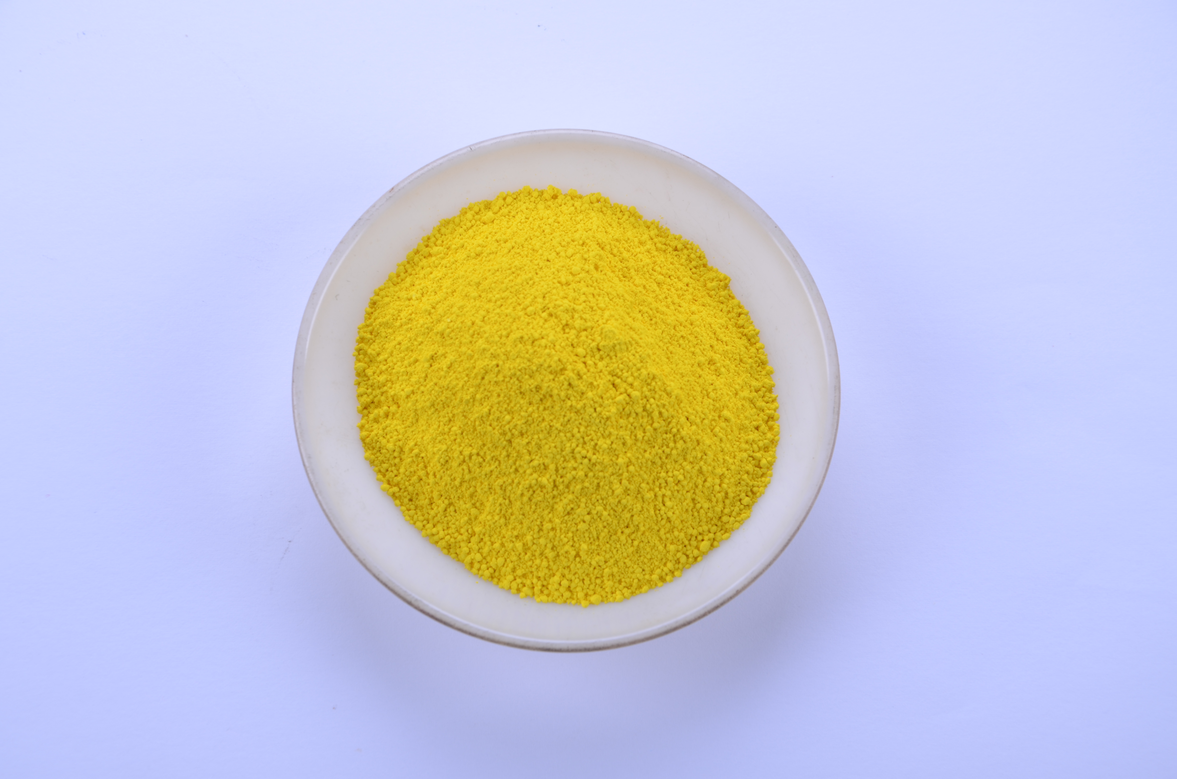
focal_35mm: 128
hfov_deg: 16.1
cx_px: 588
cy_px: 390
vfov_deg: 10.7
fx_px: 4160
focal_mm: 85
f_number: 9
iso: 100
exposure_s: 1/160
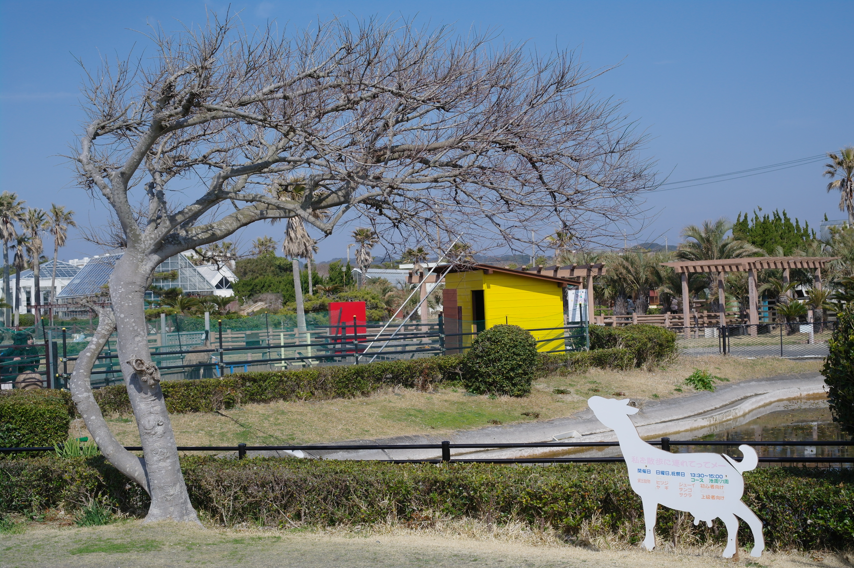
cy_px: 284
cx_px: 427
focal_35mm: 46
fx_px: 1091
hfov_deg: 42.8
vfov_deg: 29.2
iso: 200
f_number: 5.6
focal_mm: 30
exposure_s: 1/1000
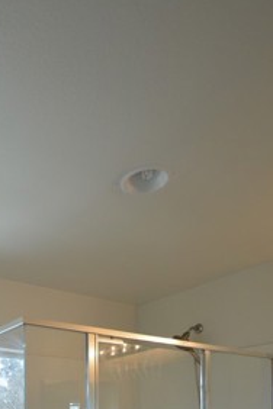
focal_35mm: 34
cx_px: 12
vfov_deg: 45.2
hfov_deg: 35.8
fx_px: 387
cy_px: 426
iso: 400
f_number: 5
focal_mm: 10
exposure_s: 1/100
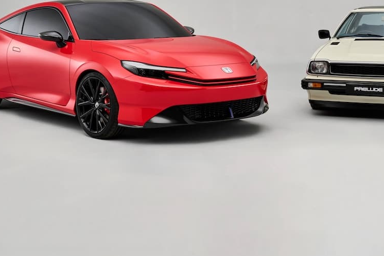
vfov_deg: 18.3
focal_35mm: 74
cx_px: 213
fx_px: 789
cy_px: 65
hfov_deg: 27.3
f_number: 11
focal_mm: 46
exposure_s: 1/1.3
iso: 200
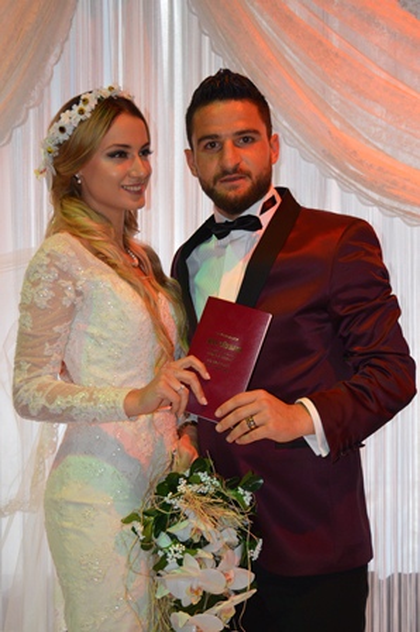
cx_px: 210
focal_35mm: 51
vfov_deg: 38.9
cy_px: 316
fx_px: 894
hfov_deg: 26.4
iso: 640
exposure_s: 1/60
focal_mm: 34
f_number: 4.5
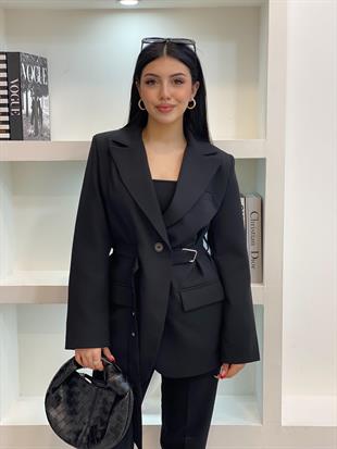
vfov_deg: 36.8
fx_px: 675
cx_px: 168
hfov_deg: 28.0
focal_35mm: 52
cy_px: 224
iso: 125
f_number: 2
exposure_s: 1/100
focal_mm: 6
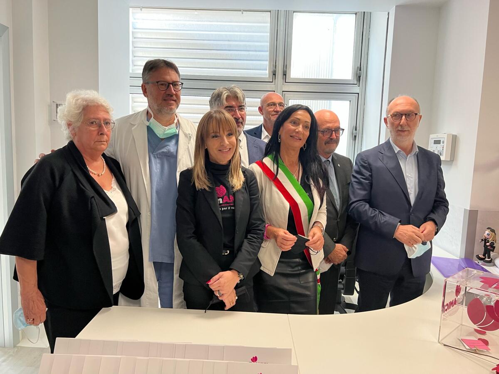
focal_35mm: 26
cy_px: 187
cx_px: 250
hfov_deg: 67.3
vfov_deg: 53.1
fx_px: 375
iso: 200
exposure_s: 1/60
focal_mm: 5.7
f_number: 1.5
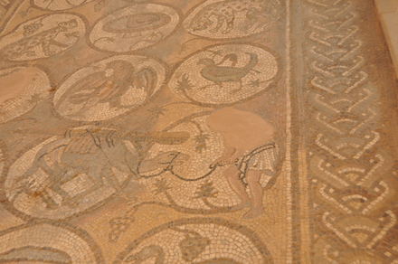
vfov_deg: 28.9
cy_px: 132
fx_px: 513
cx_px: 199
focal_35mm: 46
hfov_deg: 42.4
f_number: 5.6
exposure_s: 1/125
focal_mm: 31
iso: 200
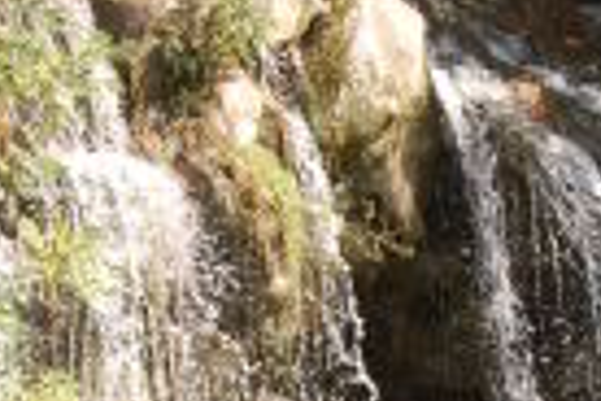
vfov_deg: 2.9
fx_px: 7994
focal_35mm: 479
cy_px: 608
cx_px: 468
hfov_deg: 4.3
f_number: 6.3
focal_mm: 55
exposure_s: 1/160
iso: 200
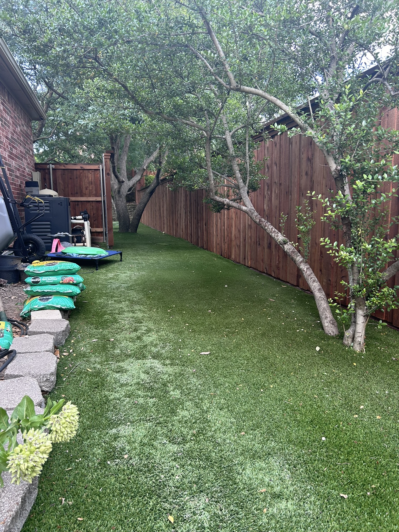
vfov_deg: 67.3
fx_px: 400
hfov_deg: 53.1
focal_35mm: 26
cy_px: 266
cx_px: 200
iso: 50
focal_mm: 5.7
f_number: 1.5
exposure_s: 1/121
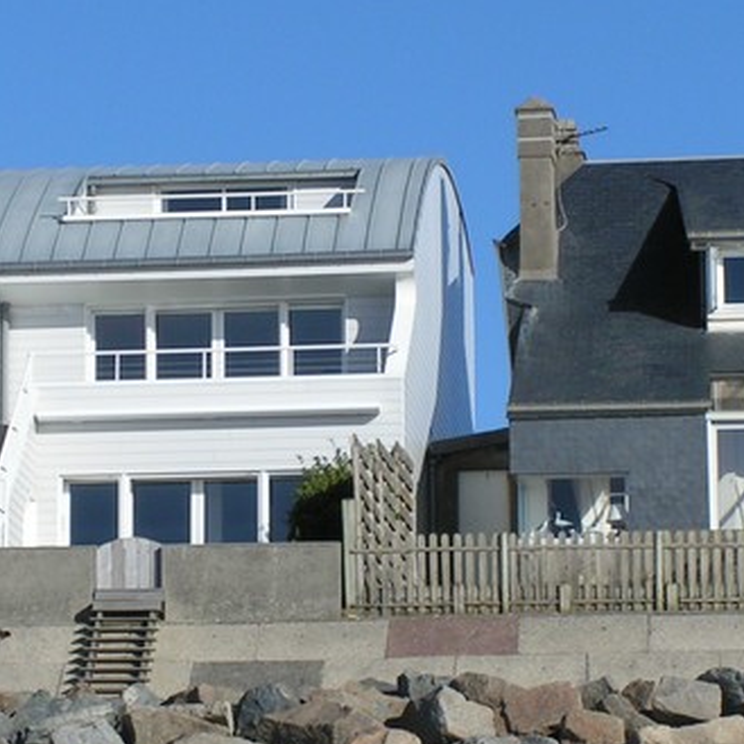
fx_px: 5179
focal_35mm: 213
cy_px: 330
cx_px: 249
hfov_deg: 8.2
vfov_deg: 8.2
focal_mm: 15.2
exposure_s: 1/400
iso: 50
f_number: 7.1
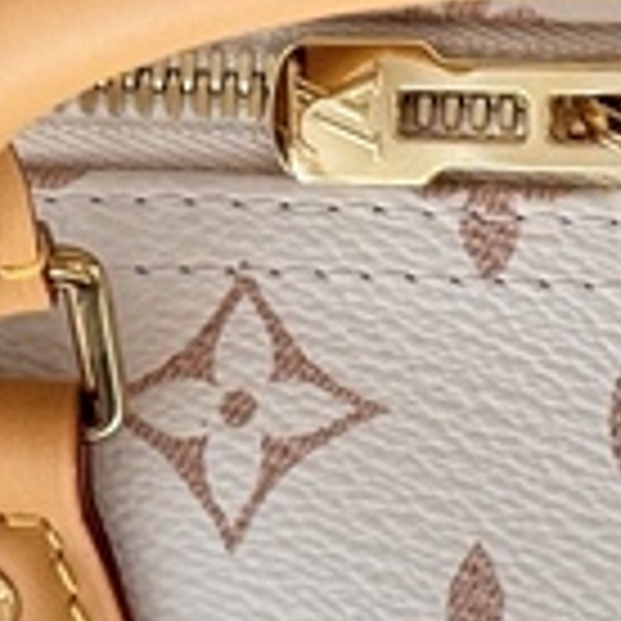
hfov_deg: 5.6
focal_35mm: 309
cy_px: 243
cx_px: 760
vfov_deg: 5.7
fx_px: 6272
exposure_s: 1/106
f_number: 1.78
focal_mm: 6.76
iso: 100
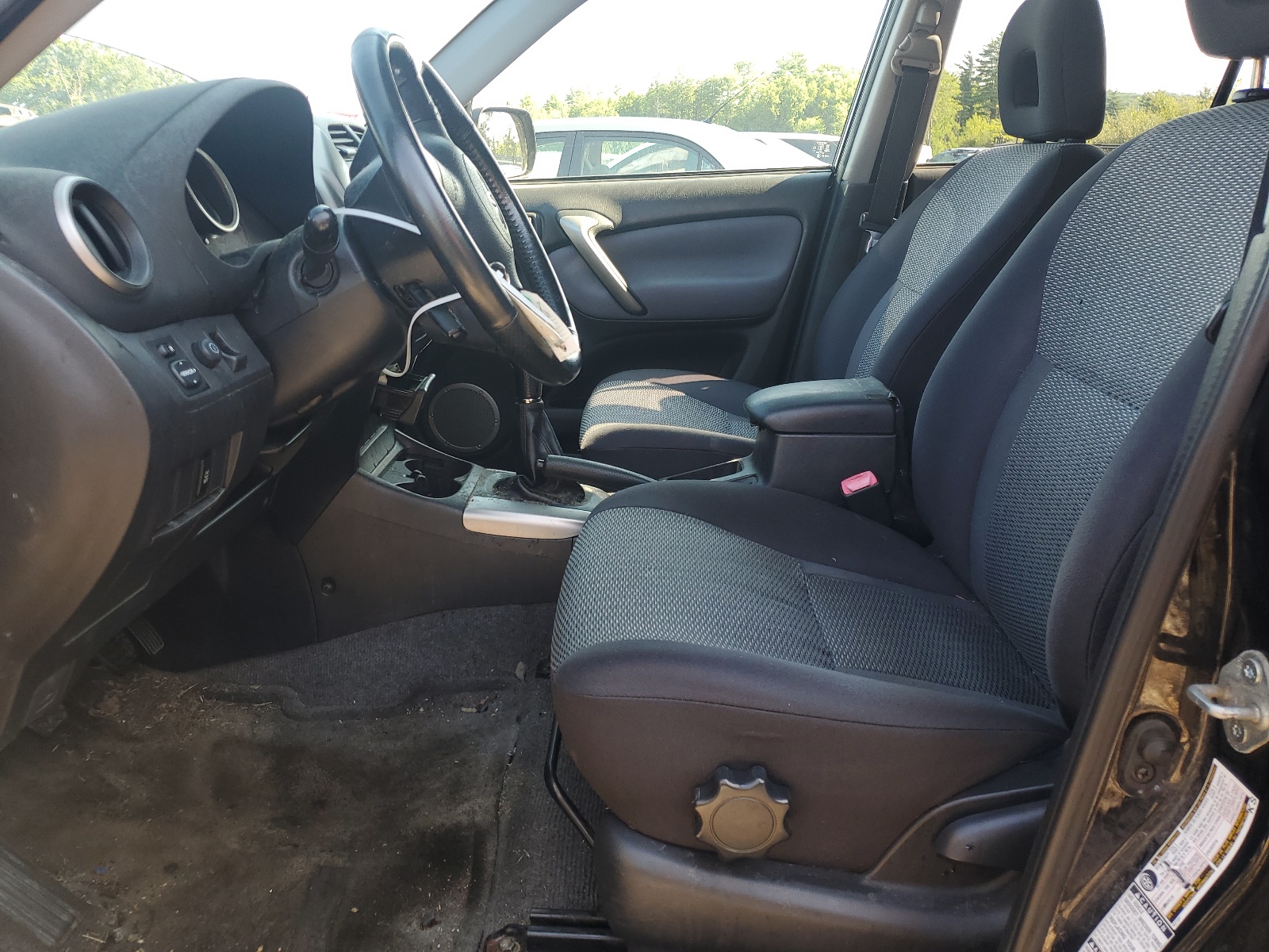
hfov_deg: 67.3
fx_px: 953
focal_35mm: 26
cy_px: 476
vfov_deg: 53.1
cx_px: 634
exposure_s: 1/141
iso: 50
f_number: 1.5
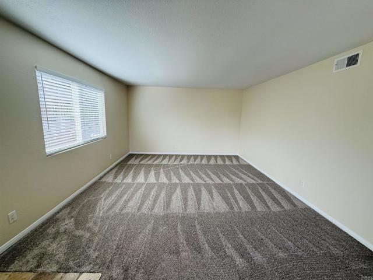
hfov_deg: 102.1
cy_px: 140
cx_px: 186
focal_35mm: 14
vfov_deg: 85.7
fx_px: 151
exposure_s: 1/120
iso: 80
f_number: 2.2
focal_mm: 2.22
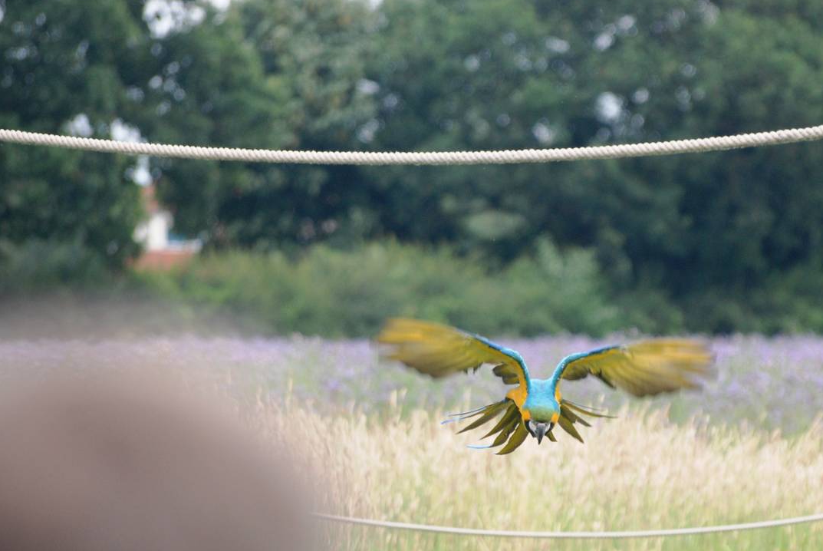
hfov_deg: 4.2
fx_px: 11260
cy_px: 350
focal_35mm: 492
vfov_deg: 2.8
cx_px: 551
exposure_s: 1/500
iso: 320
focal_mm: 220
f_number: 5.3
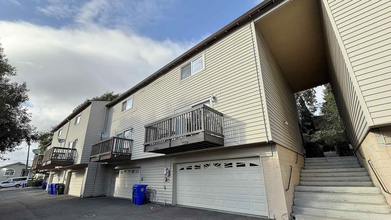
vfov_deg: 66.8
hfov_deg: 99.4
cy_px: 124
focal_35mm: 16
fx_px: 166
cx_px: 196
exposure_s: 1/1167
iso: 50
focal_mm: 2.22
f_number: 2.2
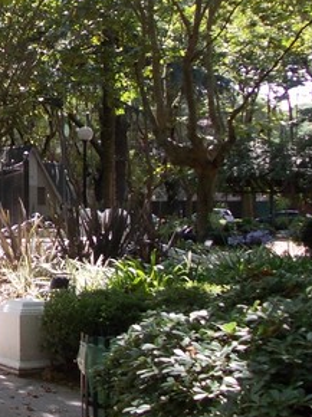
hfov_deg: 17.8
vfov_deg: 26.2
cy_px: 138
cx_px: -154
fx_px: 891
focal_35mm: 74
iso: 80
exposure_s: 1/250
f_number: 2.7
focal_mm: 4
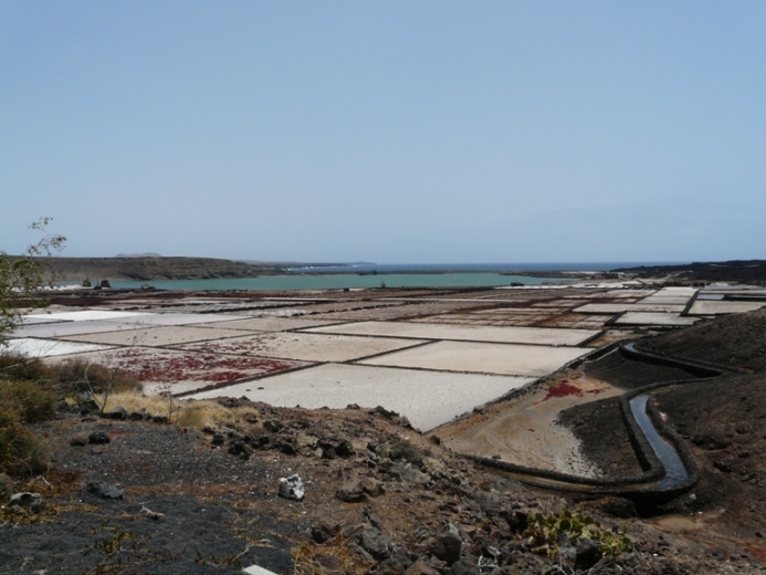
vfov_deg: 49.8
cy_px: 288
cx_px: 383
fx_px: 620
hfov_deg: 63.4
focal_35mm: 28
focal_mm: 4.6
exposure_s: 1/400
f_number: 8
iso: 100
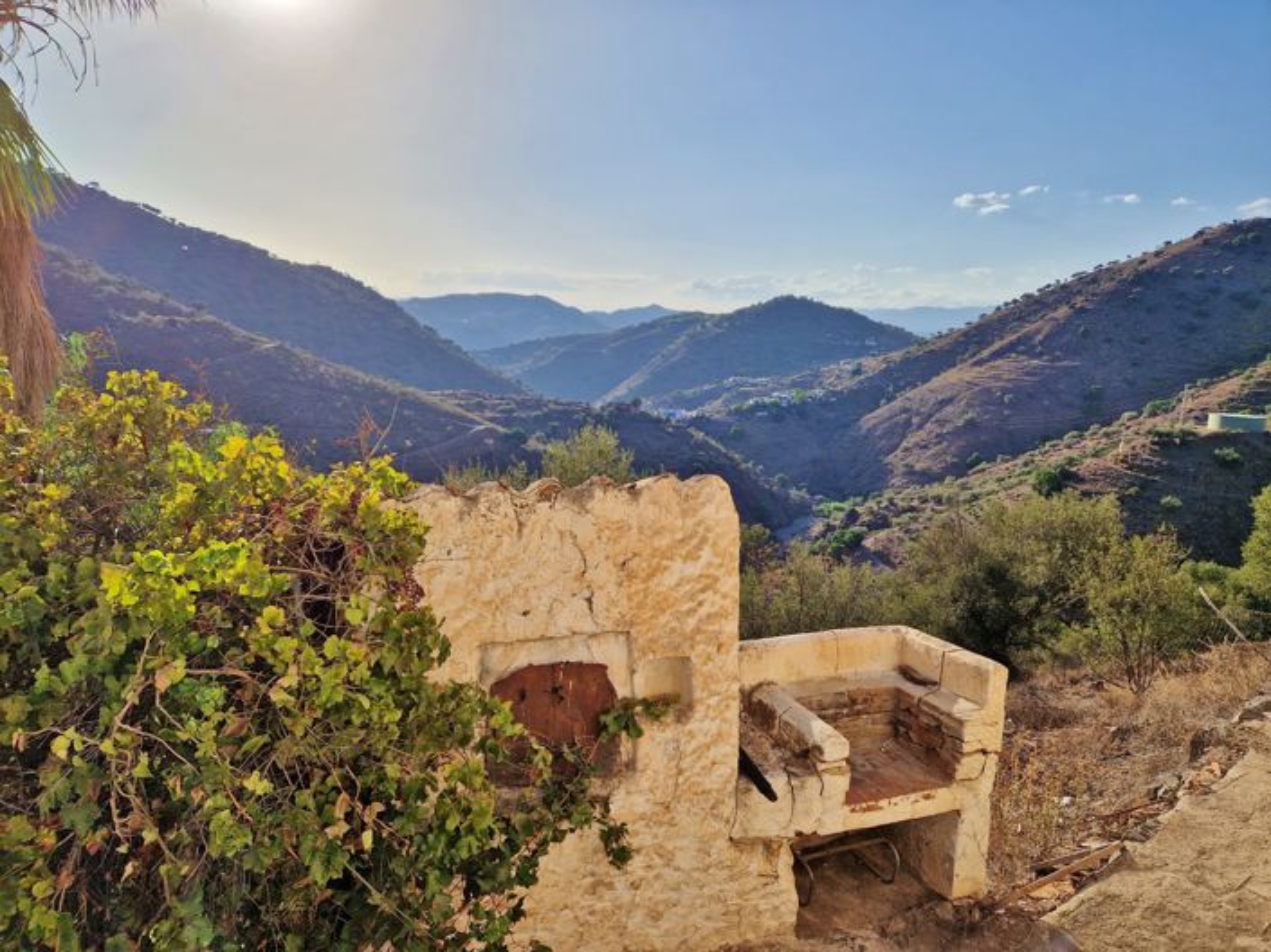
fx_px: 844
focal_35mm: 23
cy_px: 476
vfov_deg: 58.8
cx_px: 636
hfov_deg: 74.0
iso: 50
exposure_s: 1/3376
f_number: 1.8
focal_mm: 5.4
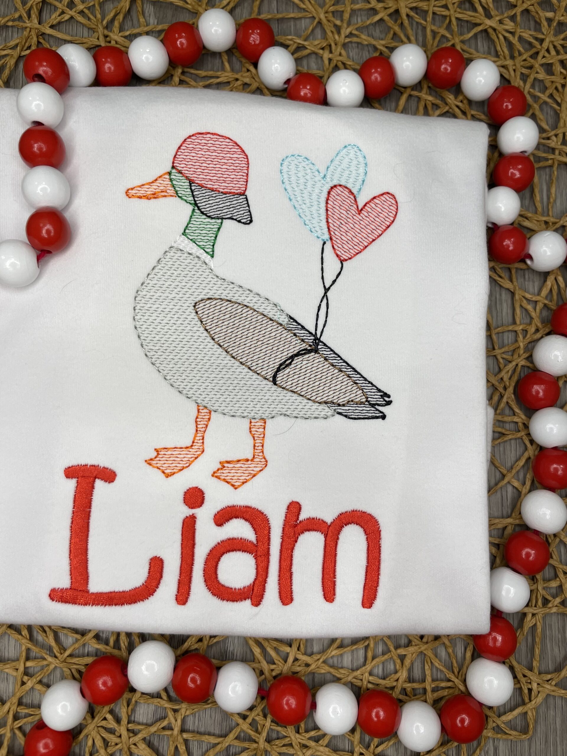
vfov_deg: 67.3
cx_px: 284
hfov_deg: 53.1
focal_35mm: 26
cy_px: 378
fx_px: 568
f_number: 1.6
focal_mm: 4.2
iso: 32
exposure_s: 1/120
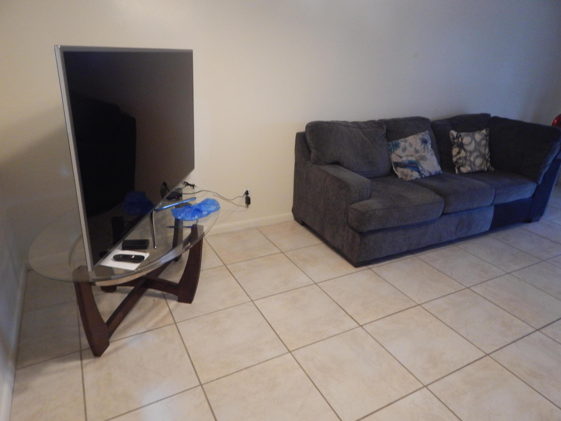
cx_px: 280
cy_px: 210
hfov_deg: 76.4
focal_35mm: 22
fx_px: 357
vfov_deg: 61.1
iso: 400
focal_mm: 4
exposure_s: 1/30
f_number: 3
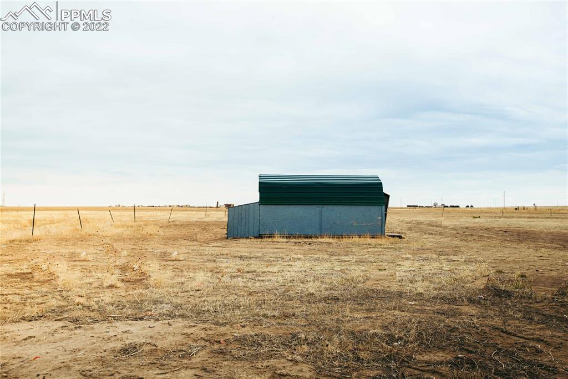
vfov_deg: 37.9
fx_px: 552
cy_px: 190
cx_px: 284
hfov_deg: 54.4
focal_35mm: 35
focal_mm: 35
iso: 80
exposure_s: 1/320
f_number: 4
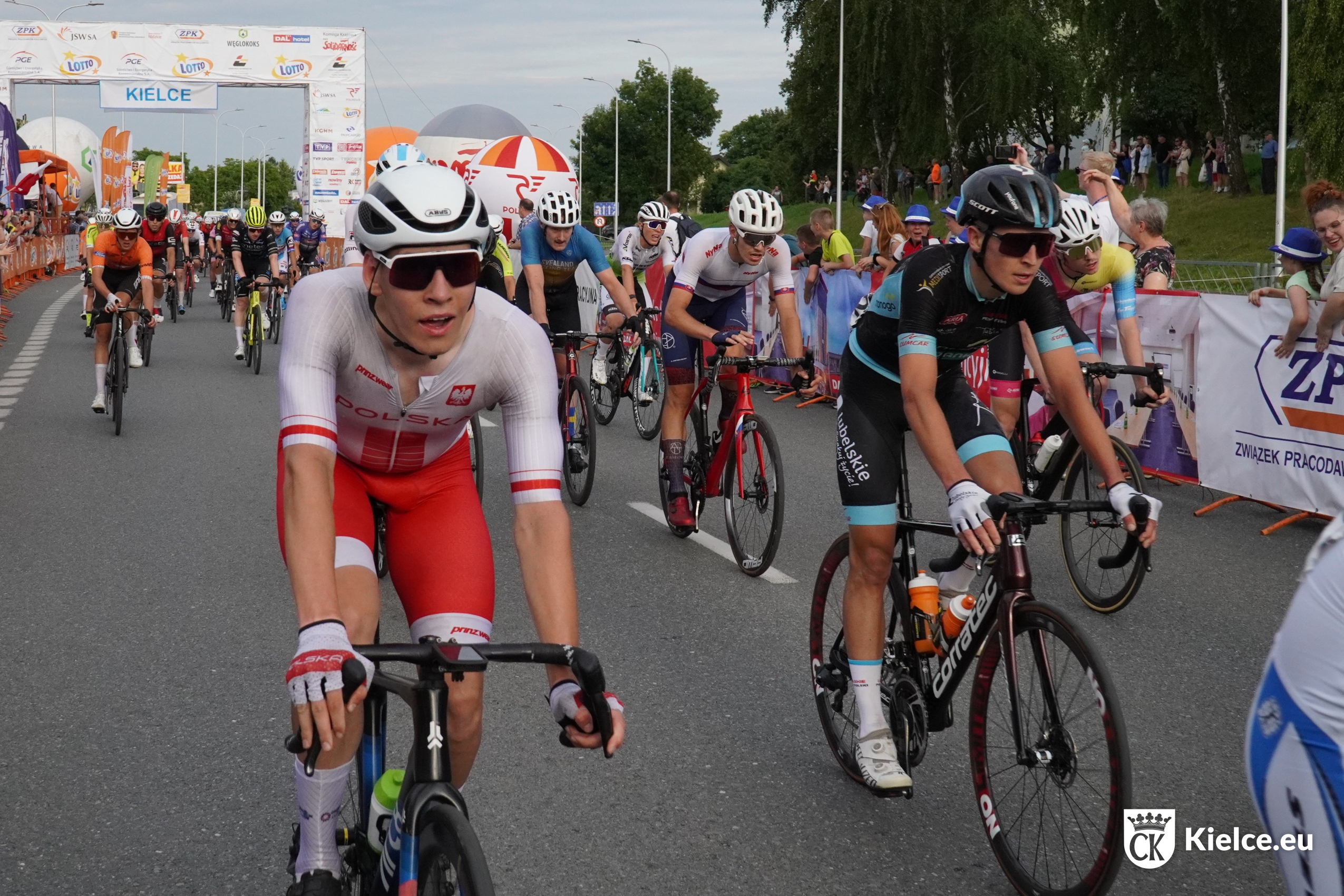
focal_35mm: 34
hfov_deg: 55.1
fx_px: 1288
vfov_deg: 38.4
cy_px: 448
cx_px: 672
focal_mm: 23
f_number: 6.3
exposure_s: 1/2000
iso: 1000
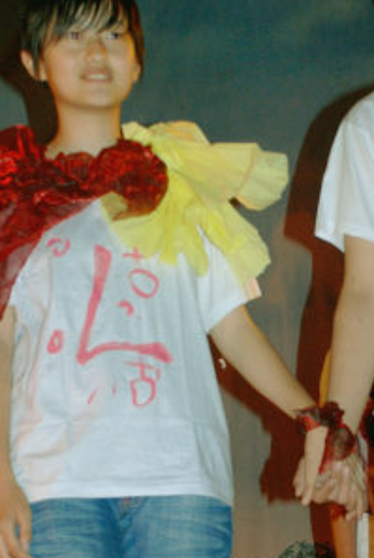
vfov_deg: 15.7
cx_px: 355
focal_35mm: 129
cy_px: 444
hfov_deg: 10.6
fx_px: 2007
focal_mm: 35
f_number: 4.5
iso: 200
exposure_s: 1/60
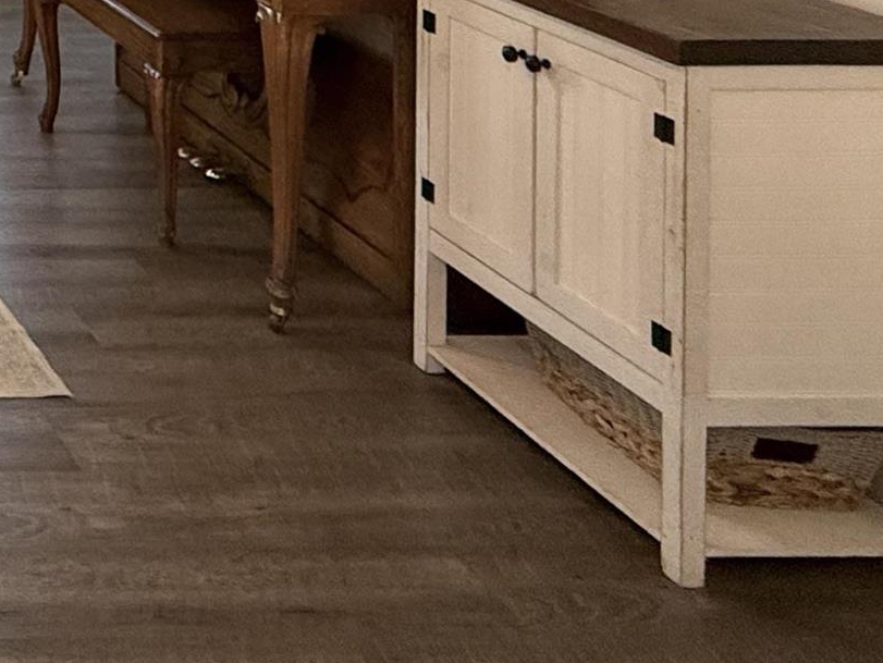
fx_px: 1353
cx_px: -457
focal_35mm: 53
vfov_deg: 22.1
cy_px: -371
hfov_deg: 26.1
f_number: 2.2
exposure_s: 1/120
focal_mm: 2.22
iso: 250
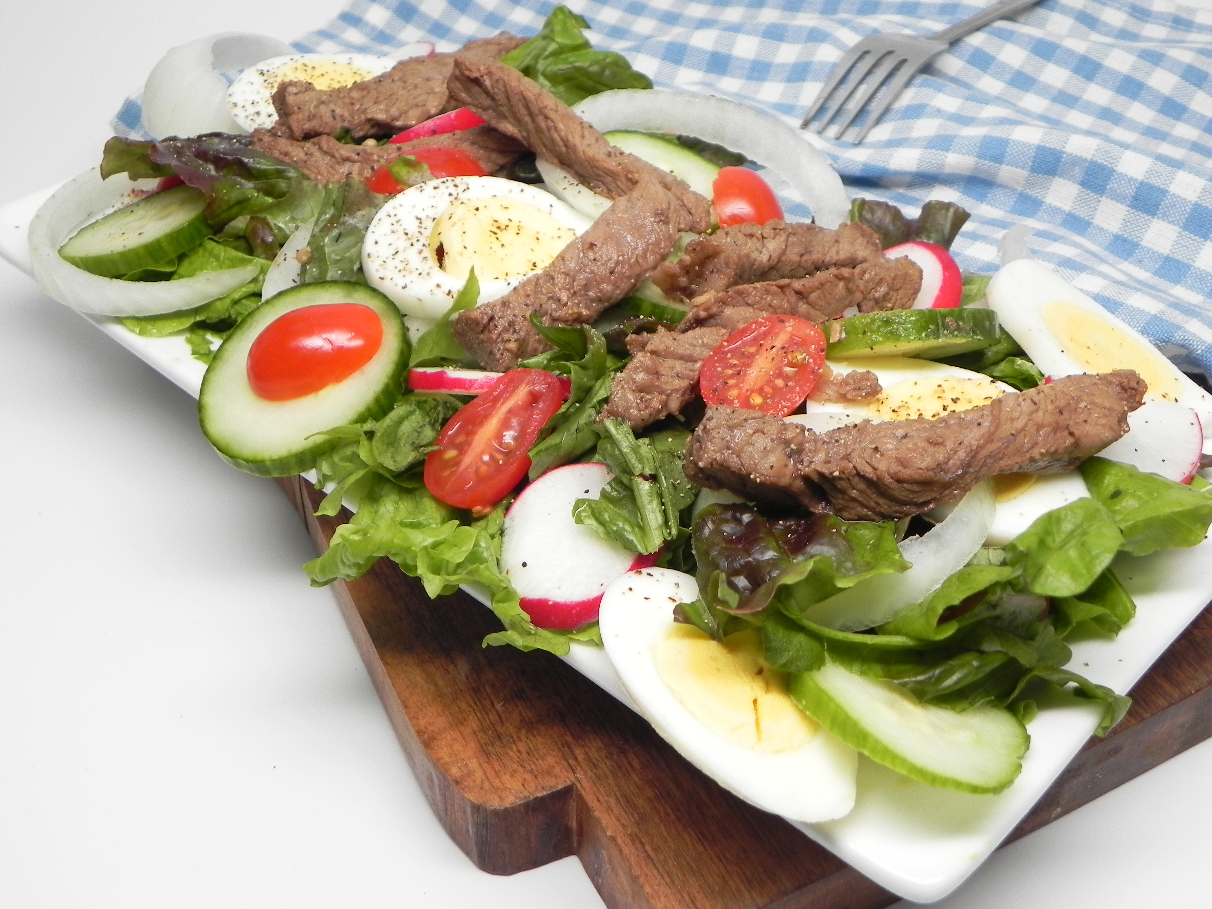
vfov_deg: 35.1
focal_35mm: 41
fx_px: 1436
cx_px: 606
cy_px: 454
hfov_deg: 45.8
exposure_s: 1/34.1
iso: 160
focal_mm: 7.3
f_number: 3.2
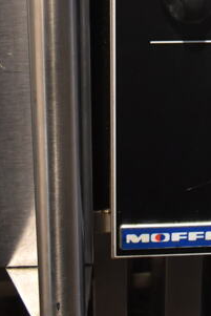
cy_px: -134
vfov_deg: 21.5
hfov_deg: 16.5
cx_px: 183
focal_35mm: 82
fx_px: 720
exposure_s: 1/30
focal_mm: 18
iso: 900
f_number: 3.5
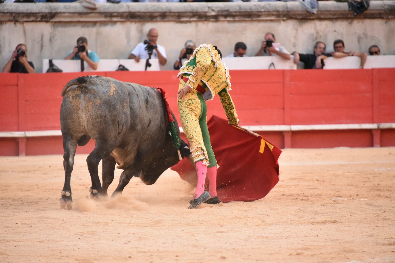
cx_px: 198
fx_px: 2743
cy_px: 132
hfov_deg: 8.2
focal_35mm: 250
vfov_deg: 5.5
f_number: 5.6
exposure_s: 1/640
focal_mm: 250
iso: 12800
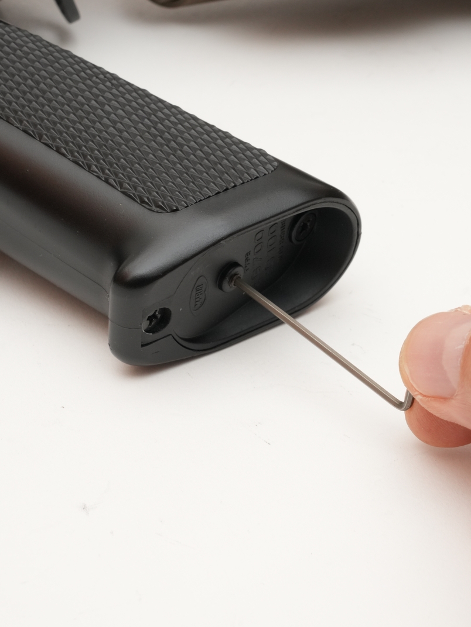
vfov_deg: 14.0
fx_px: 2558
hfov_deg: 10.5
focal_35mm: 141
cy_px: 315
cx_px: 257
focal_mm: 97
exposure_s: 1/60
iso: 1600
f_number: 22
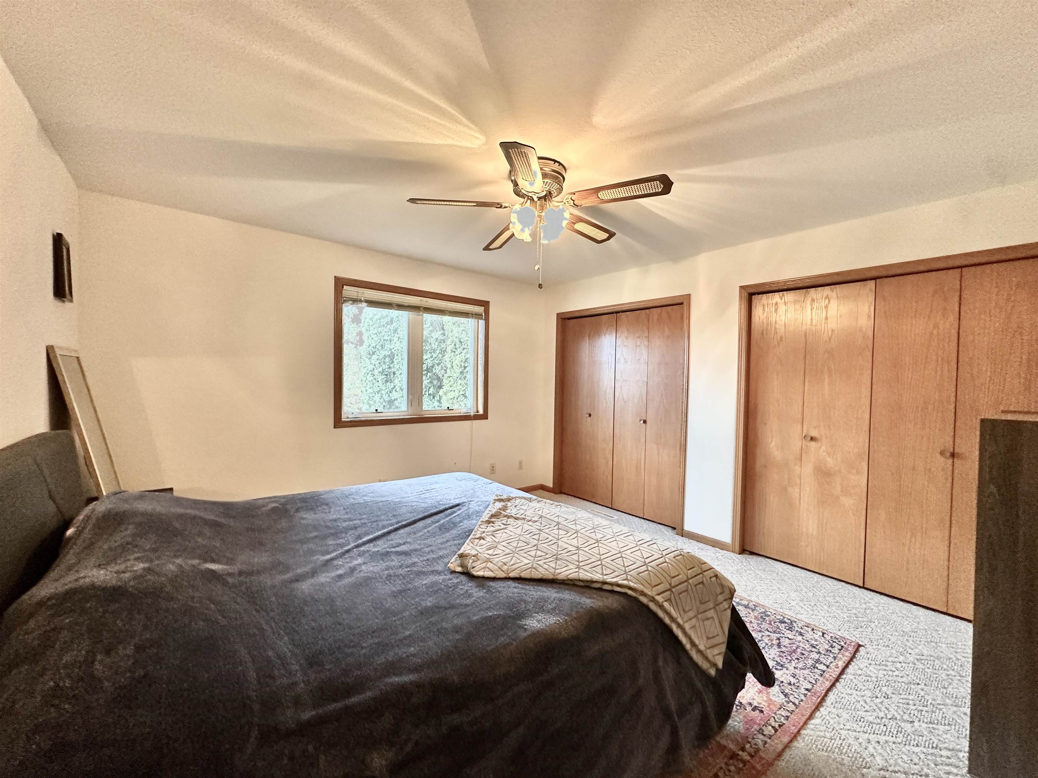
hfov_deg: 102.1
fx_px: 420
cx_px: 519
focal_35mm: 14
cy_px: 389
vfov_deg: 85.7
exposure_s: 1/60
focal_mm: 2.22
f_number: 2.2
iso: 400
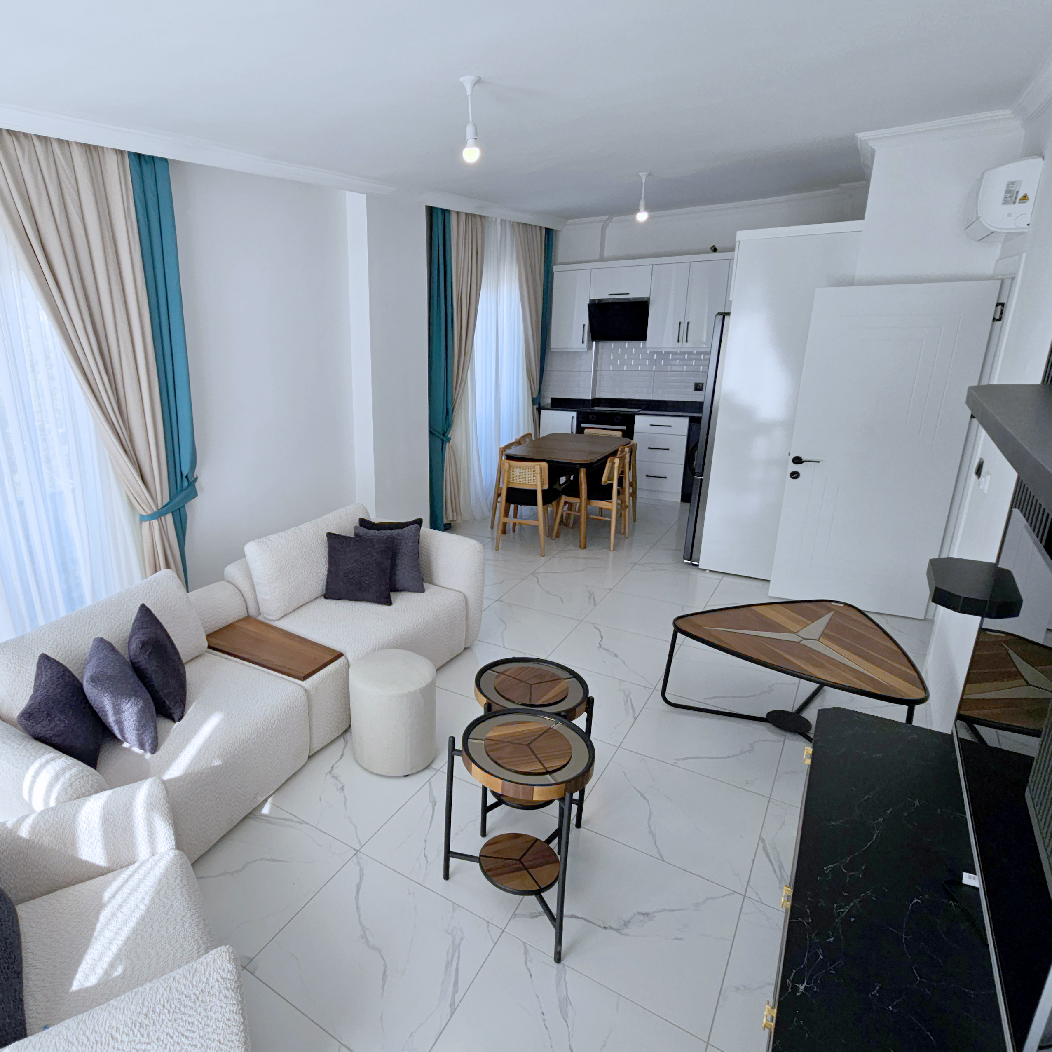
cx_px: 340
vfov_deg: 80.7
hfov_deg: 77.8
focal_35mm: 18
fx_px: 619
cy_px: 505
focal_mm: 2.2
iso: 50
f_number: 2.2
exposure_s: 1/355
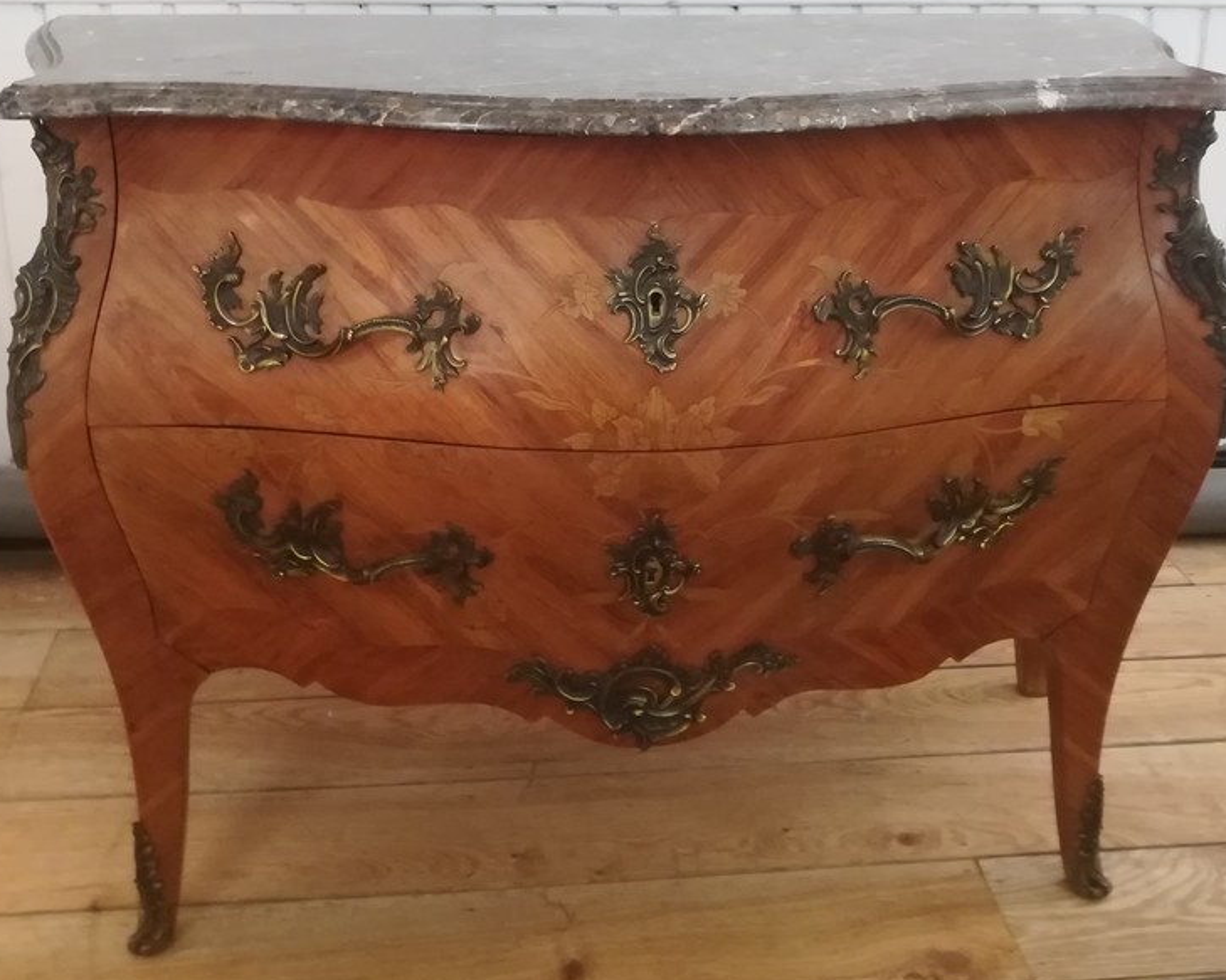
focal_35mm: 30
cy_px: 484
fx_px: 1088
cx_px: 621
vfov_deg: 48.5
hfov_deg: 58.8
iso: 500
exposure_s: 1/20
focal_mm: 3.83
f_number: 2.2
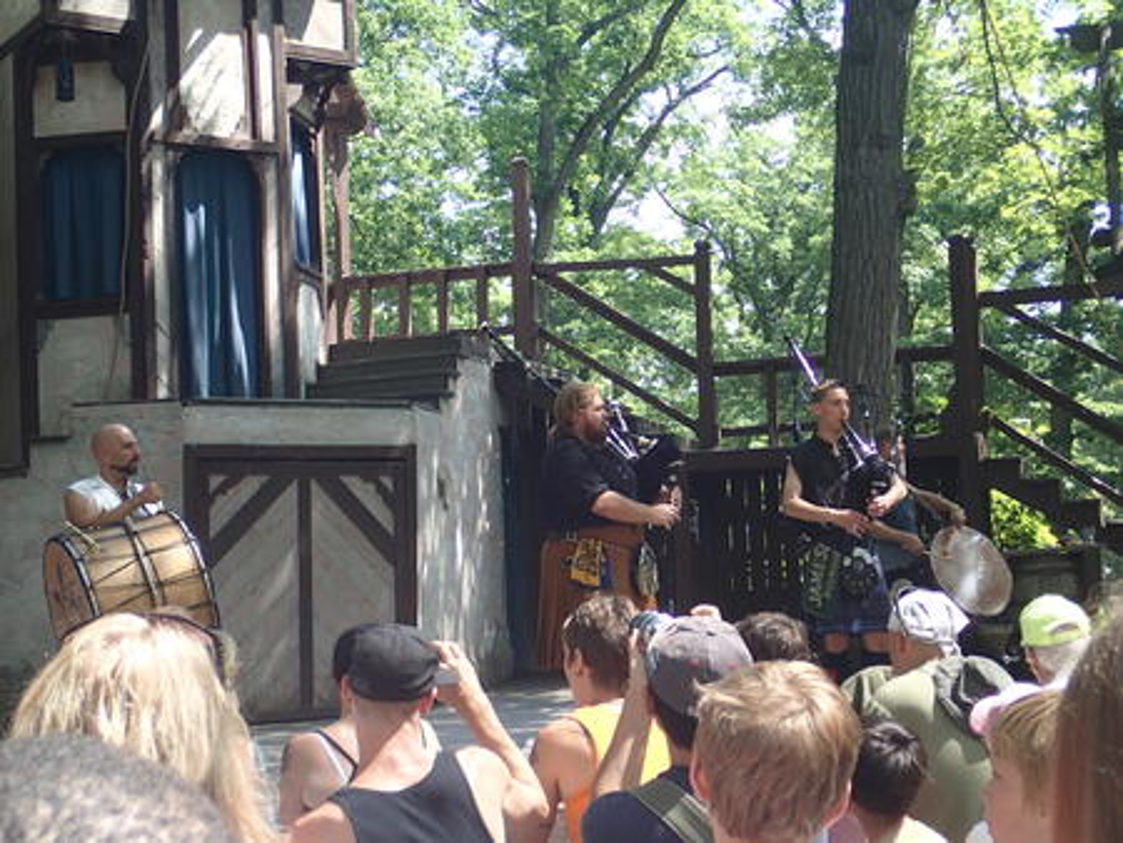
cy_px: 422
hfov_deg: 38.9
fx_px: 1590
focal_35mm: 49
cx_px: 562
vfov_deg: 29.7
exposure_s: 1/160
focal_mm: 9
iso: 100
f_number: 3.2
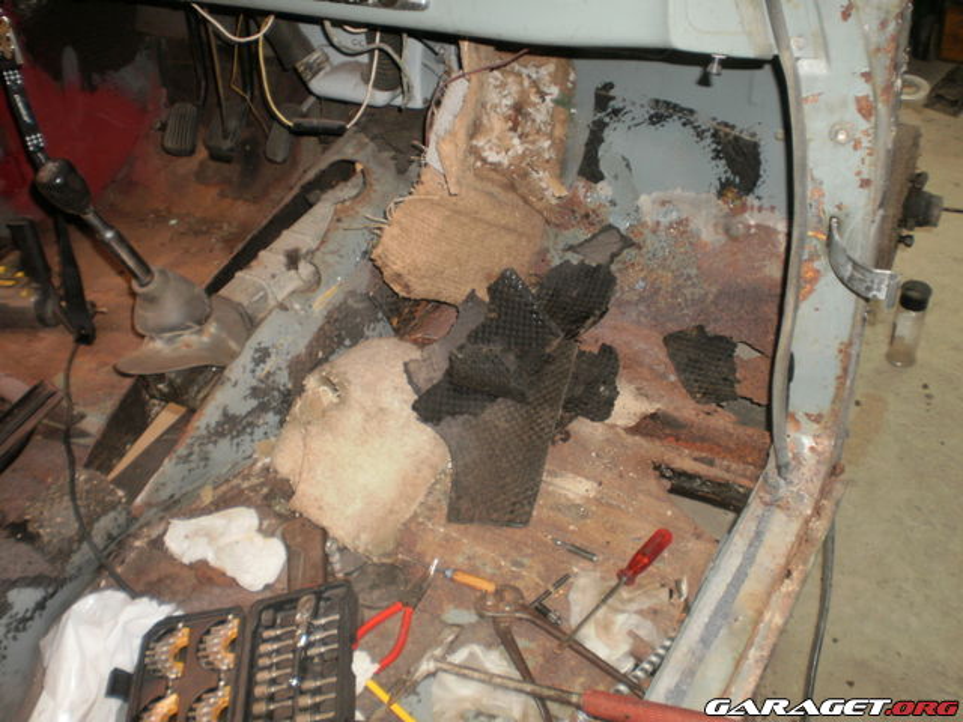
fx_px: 1002
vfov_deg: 39.7
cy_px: 361
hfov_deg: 51.4
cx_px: 482
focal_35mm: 36
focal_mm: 6.3
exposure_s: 1/30
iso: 125
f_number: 3.1
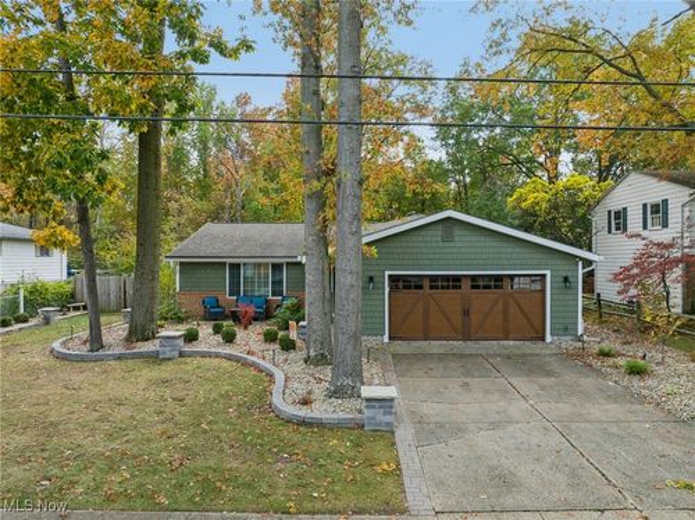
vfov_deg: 56.7
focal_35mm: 24
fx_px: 481
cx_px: 348
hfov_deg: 71.6
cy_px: 260
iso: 410
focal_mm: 12.3
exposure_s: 1/1250
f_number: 2.8
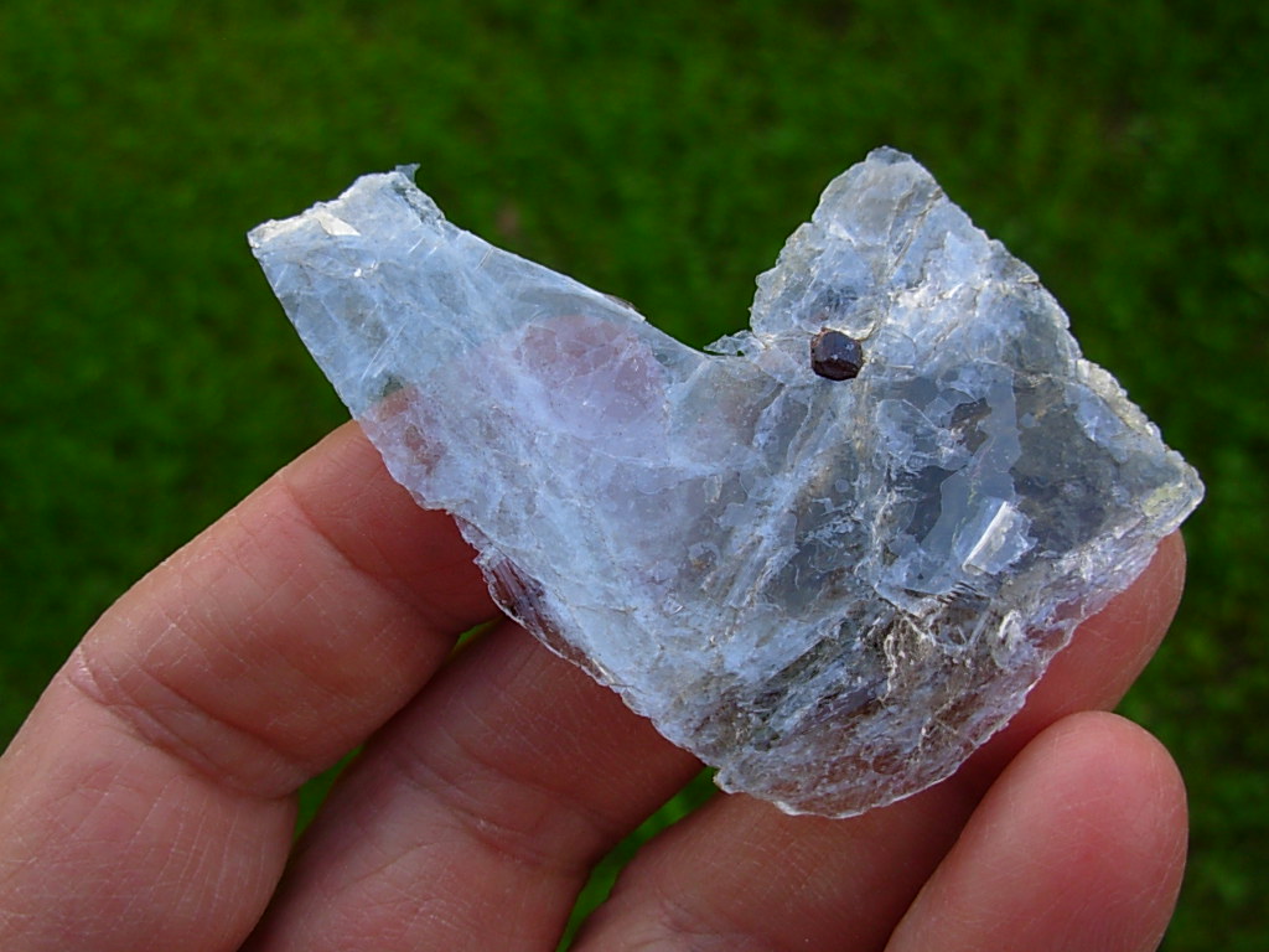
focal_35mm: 38
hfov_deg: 49.0
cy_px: 476
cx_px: 634
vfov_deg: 37.7
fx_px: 1393
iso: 50
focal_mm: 6.3
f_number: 2.9
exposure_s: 1/395
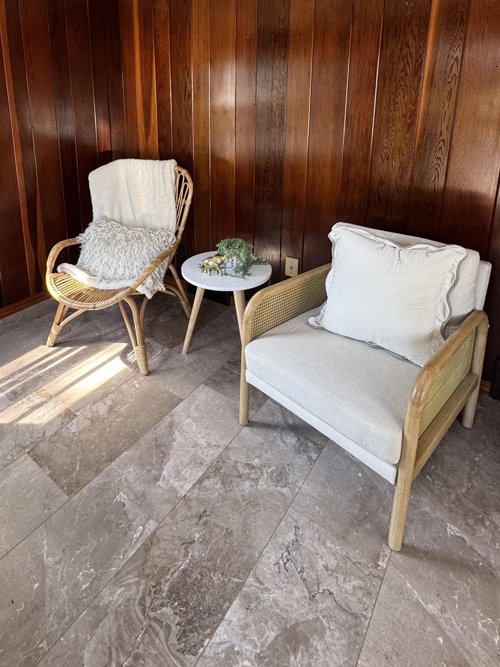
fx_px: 404
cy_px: 200
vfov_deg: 75.4
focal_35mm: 21
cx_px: 193
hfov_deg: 62.7
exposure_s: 1/99
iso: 160
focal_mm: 2.22
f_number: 2.2
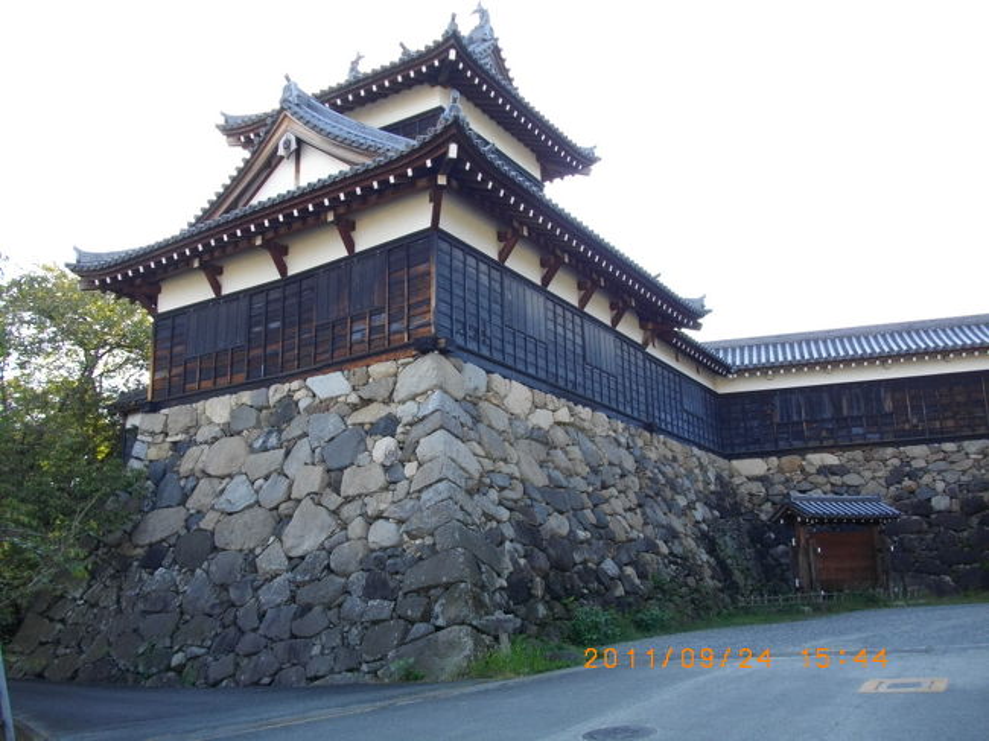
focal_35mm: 31
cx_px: 494
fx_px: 885
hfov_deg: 58.4
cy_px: 370
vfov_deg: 45.4
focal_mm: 5.7
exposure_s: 1/250
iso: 100
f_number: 2.9
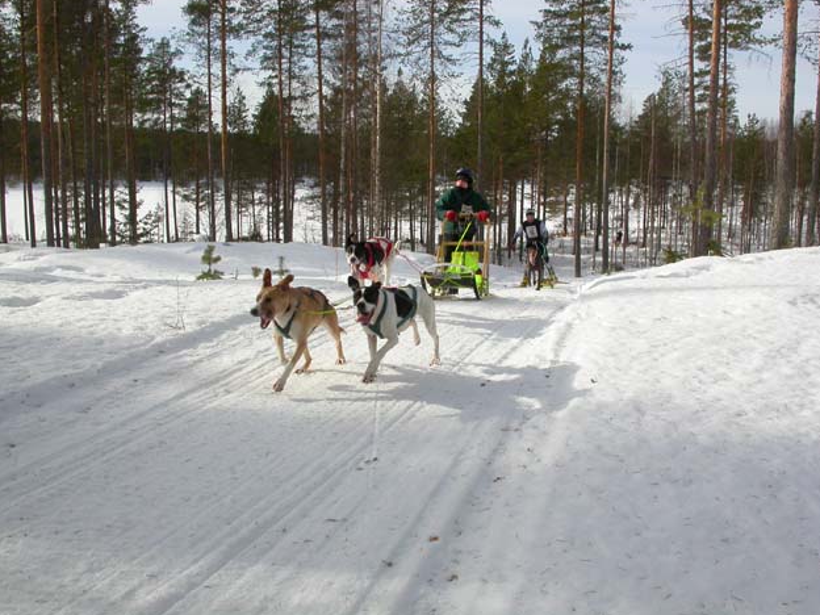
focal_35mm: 39
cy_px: 306
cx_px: 419
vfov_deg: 36.8
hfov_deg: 47.9
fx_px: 924
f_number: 7.5
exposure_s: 1/376
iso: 100
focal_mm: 7.85
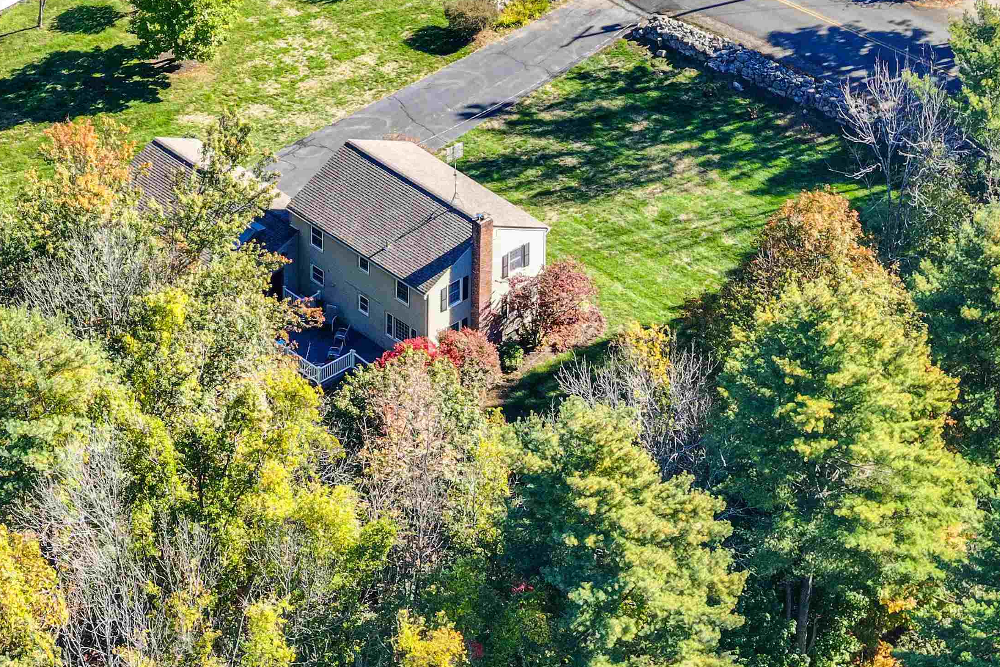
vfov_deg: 5.7
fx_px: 6749
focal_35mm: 243
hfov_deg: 8.5
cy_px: 229
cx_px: 369
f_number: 3.4
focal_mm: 30.71
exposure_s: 1/200
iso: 100
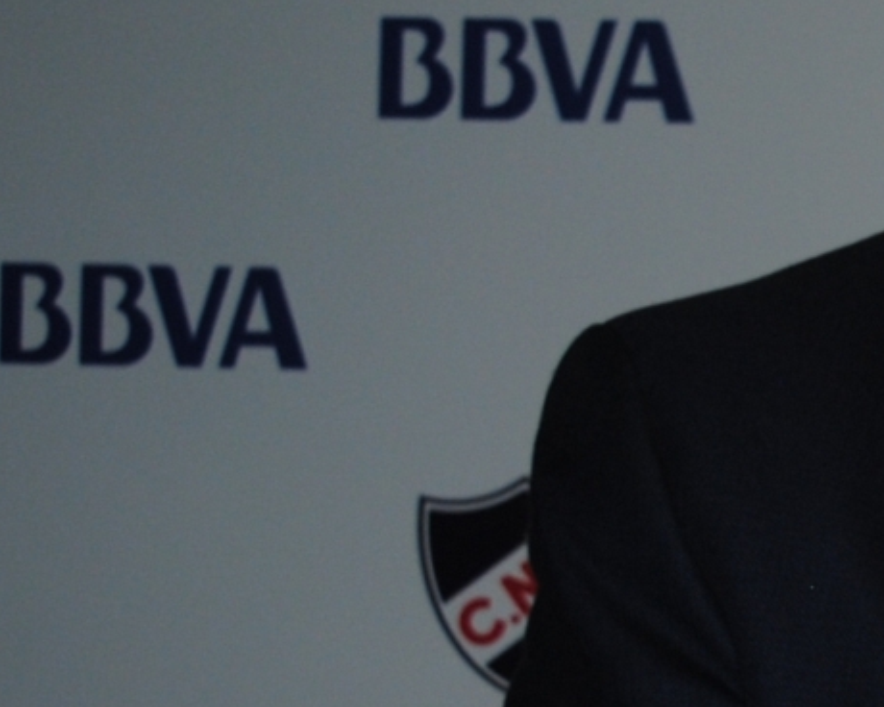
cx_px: 1658
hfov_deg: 12.4
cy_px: 555
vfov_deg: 10.9
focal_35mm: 141
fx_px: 3689
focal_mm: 24
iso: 200
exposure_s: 1/60
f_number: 4
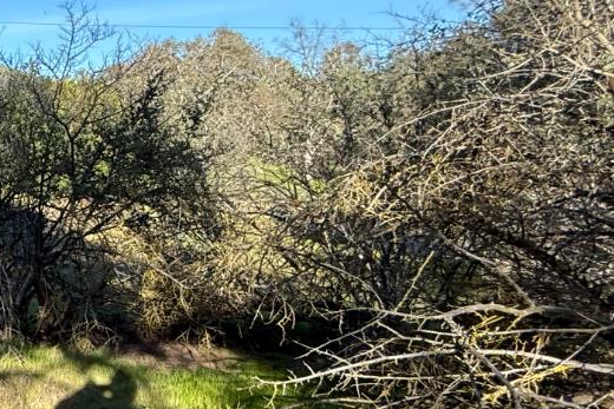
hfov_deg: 31.5
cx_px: -240
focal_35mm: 42
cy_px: 286
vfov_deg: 31.6
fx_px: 716
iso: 64
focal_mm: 2.22
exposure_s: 1/569
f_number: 2.2
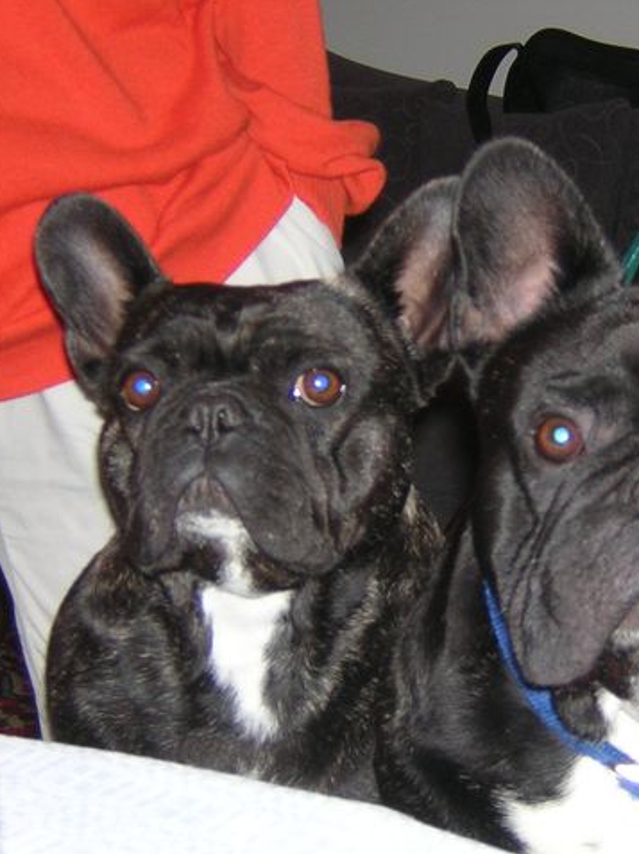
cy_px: 426
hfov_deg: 15.6
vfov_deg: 20.9
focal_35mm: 94
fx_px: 2317
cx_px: 517
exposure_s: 1/60.1
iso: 226
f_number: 3.6
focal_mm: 9.1
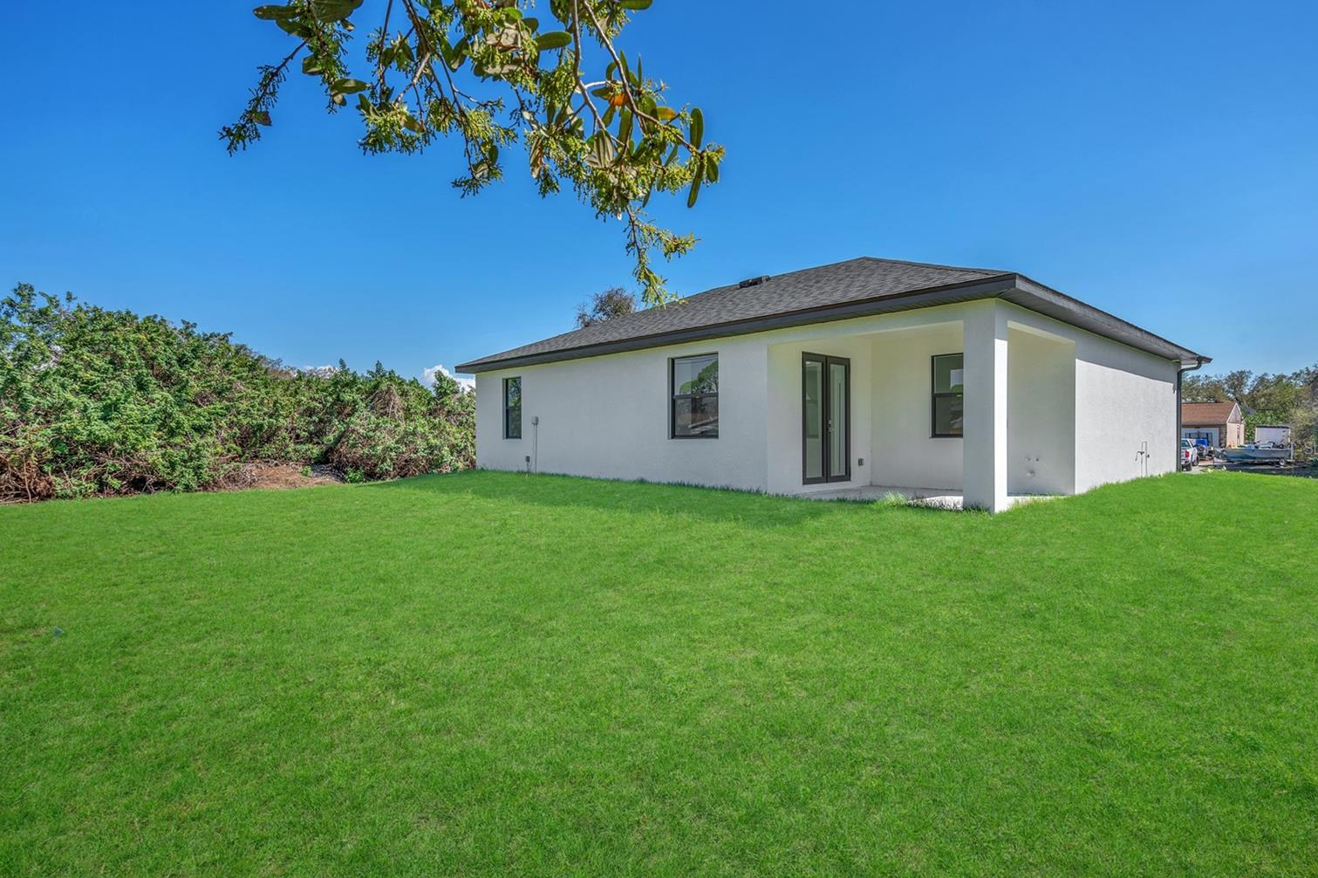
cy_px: 447
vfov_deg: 67.3
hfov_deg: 90.0
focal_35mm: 18
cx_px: 684
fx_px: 659
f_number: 9
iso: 100
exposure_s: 1/30
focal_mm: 17
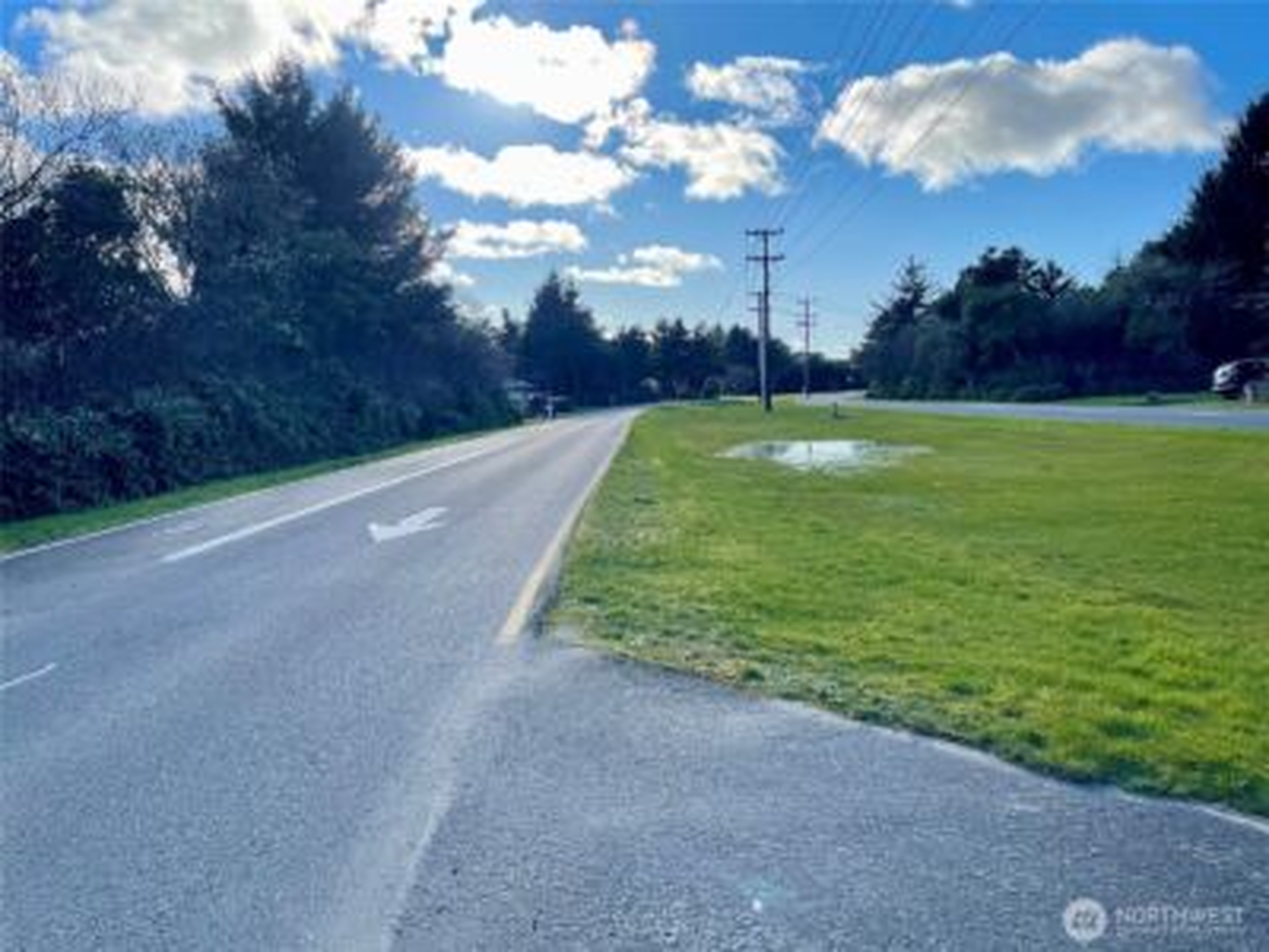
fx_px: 916
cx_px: 634
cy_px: 476
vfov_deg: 54.9
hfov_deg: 69.4
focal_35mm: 25
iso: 32
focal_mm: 5.1
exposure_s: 1/2660
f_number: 1.6
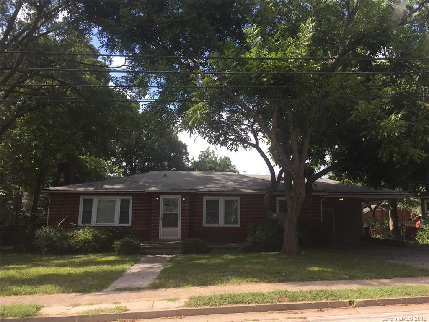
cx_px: 214
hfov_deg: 61.7
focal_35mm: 29
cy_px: 161
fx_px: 359
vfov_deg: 48.2
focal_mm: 4.15
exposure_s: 1/682
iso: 32
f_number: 2.2
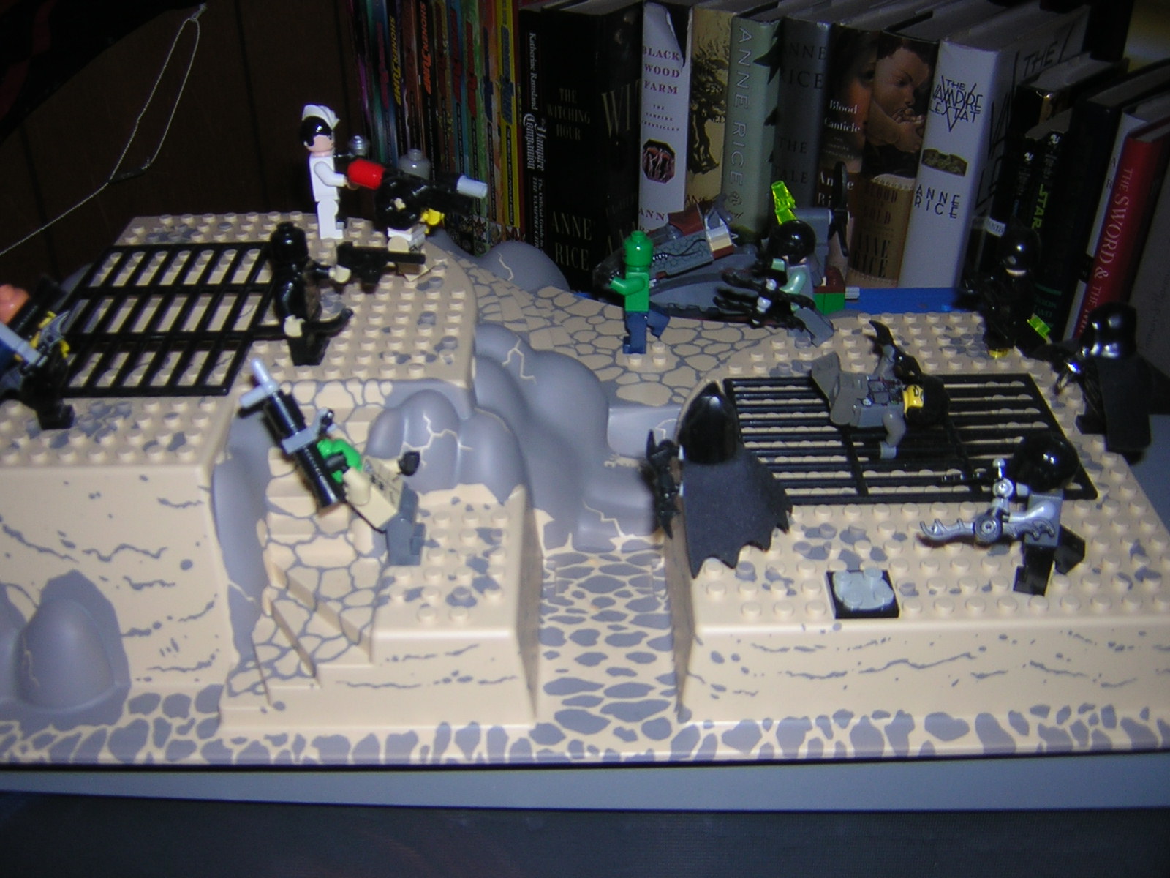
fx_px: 1217
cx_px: 585
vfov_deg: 39.7
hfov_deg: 51.4
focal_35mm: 36
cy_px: 439
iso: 100
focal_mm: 4.7
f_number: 2.6
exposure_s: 1/60.1
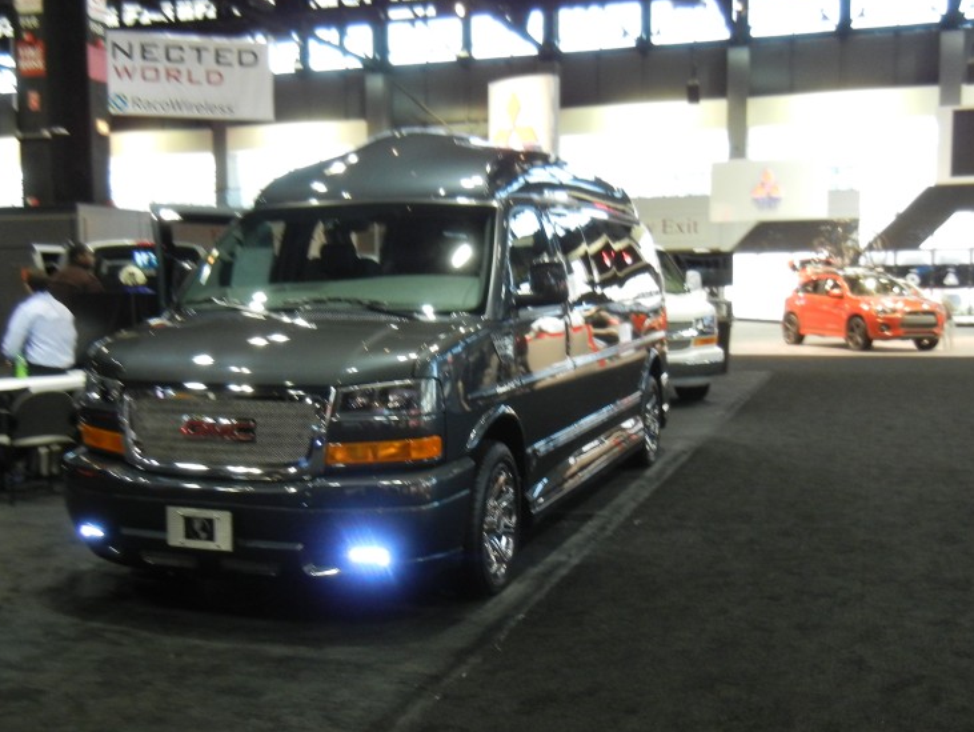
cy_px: 413
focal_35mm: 42
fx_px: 1182
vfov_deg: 34.3
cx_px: 469
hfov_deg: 44.8
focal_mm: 5.4
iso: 400
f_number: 3.5
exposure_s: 1/31.3
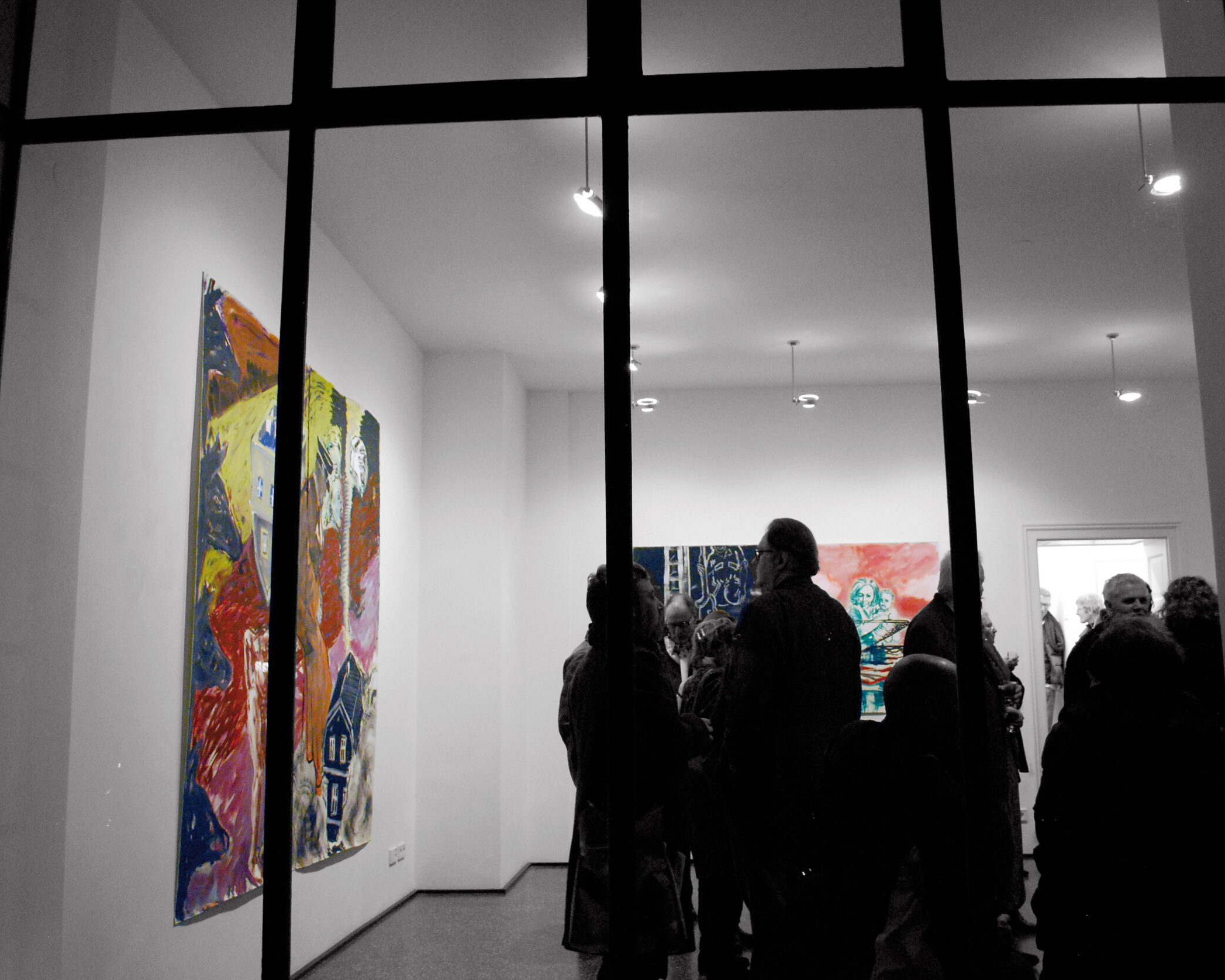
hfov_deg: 57.1
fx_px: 1124
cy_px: 494
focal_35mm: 31
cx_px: 651
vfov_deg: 47.1
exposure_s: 1/50
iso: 1600
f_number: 3.5
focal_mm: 18
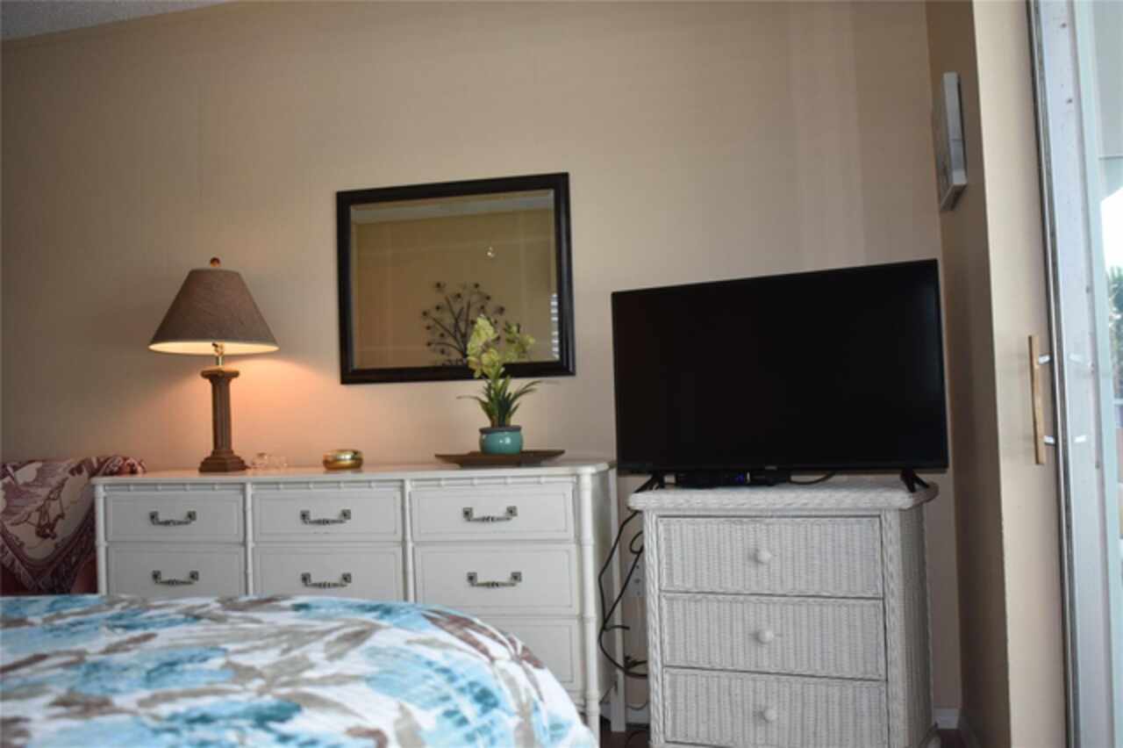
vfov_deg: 38.3
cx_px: 562
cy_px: 374
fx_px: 1076
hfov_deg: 55.1
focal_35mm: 34
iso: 800
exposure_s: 1/200
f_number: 3.8
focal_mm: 23
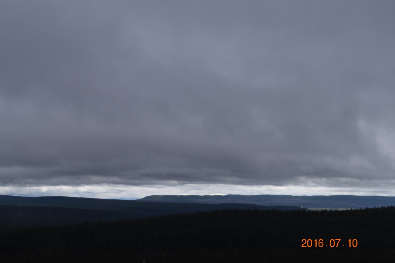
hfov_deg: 24.6
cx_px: 198
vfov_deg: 16.5
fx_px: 905
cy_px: 132
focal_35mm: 82
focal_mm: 55
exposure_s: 1/400
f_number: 9
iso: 200
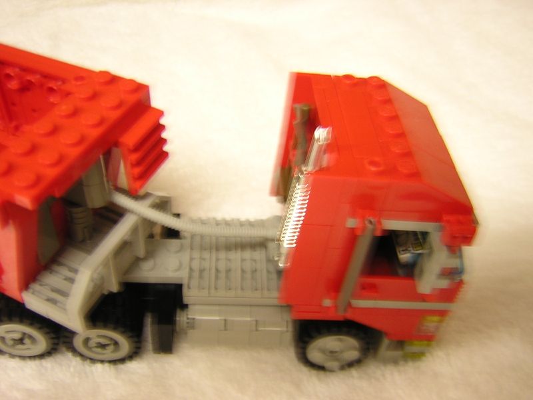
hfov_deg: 51.4
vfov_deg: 39.7
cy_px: 200
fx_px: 554
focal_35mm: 36
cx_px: 266
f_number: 2.6
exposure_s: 1/2.7
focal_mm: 4.7
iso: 121
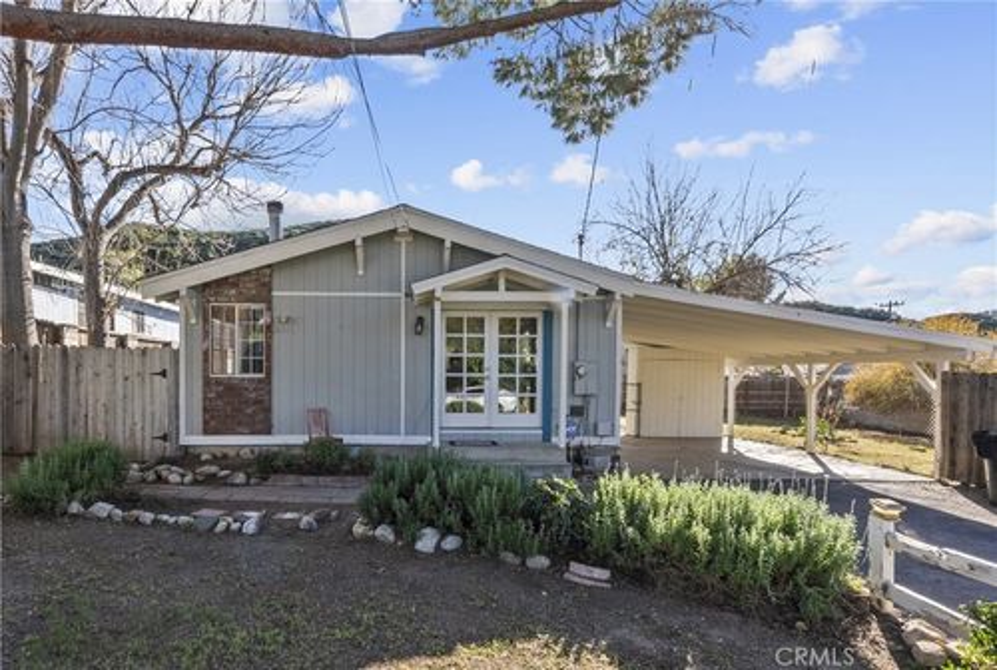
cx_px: 498
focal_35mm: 16
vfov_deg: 74.0
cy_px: 335
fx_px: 444
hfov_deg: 96.6
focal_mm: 16
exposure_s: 1/100
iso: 2000
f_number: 22
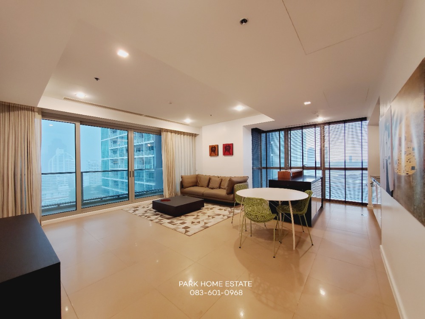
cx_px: 212
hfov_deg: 106.2
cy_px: 160
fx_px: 160
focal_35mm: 13
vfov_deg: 89.9
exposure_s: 1/50
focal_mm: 1.8
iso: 250
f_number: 2.2
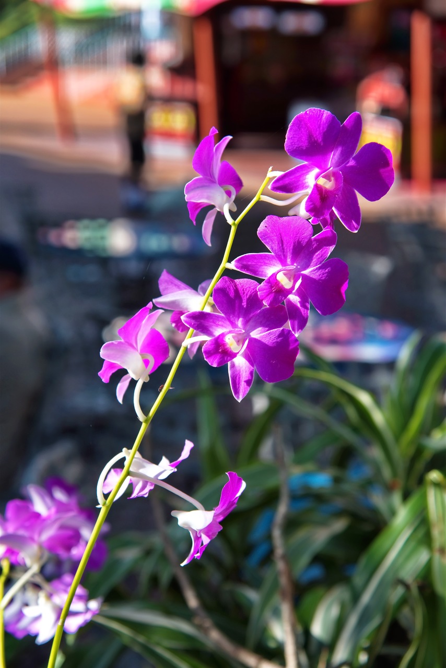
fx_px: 1393
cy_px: 334
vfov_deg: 27.0
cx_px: 223
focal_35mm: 75
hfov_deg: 18.2
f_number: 5.6
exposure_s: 1/160
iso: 100
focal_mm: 75
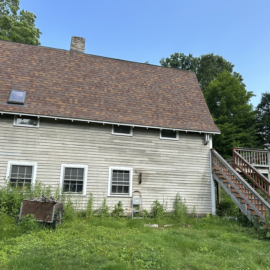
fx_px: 265
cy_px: 138
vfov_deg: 54.0
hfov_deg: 54.0
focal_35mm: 30
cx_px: 135
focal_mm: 6.86
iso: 80
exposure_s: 1/1916
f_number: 1.78
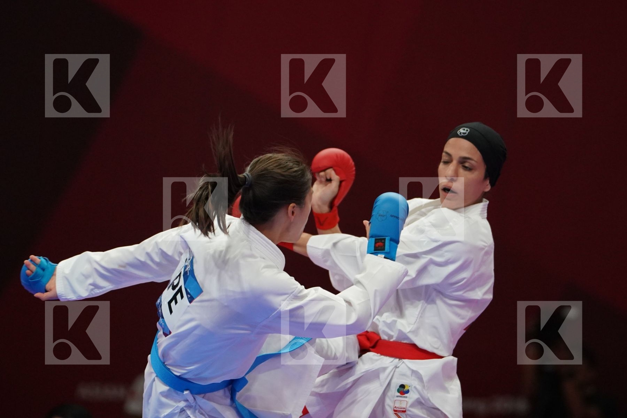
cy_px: 209
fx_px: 7314
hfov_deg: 4.9
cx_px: 314
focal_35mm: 420
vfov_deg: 3.3
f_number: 4
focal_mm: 280
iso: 3200
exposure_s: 1/1000
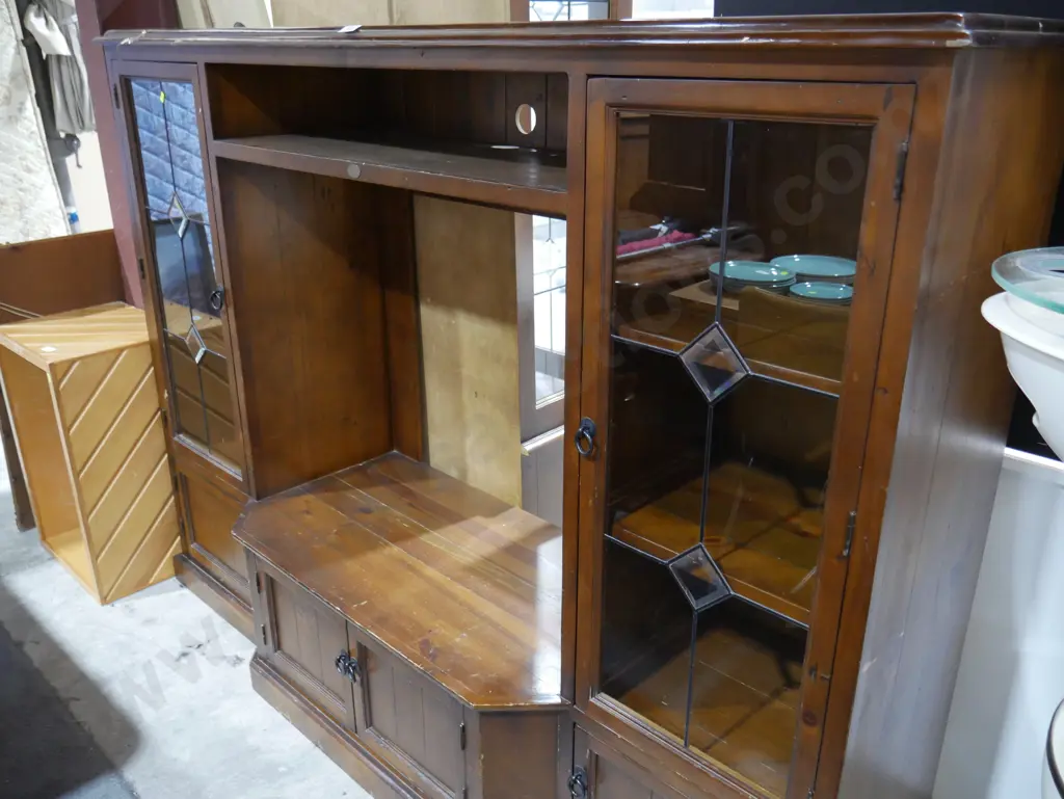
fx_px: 861
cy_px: 400
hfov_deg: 63.4
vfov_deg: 49.8
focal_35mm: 28
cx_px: 532
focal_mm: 14
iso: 2000
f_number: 3.5
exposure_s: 1/60
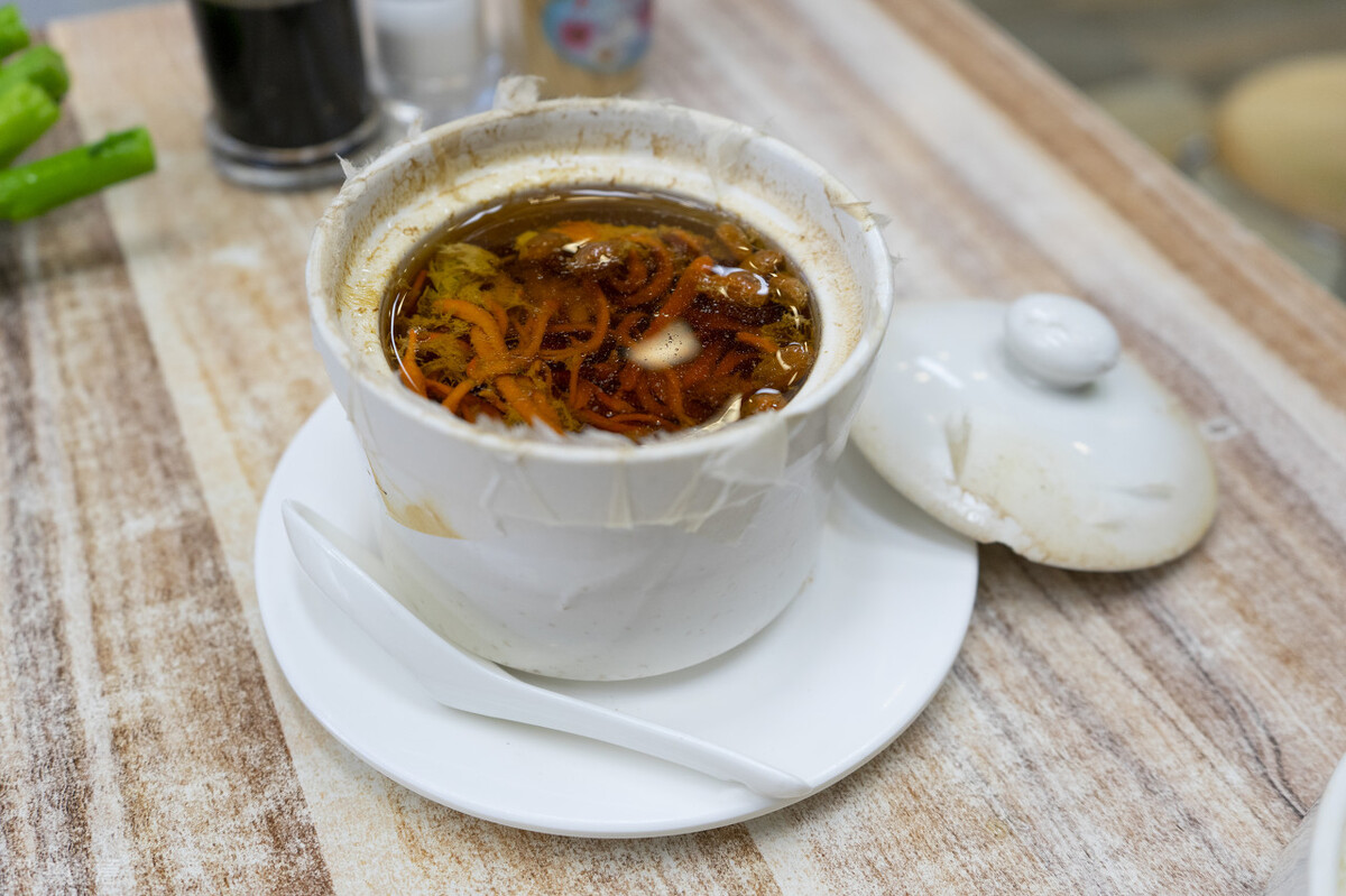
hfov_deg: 53.2
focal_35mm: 36
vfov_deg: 36.8
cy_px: 448
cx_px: 673
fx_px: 1345
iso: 500
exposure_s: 1/100
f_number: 4
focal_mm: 36
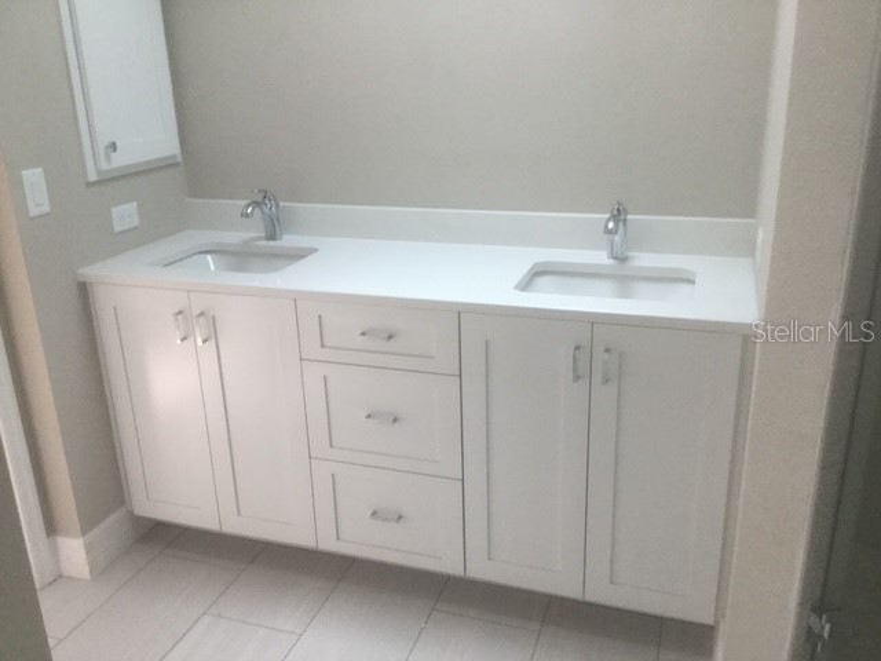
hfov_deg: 58.4
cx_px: 440
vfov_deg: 45.4
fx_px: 789
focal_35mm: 31
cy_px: 330
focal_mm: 3.3
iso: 50
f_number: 2.4
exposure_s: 1/30
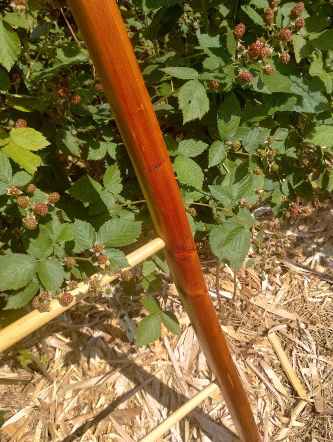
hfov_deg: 49.9
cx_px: 166
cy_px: 221
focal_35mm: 28
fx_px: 358
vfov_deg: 63.4
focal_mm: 4.27
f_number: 1.8
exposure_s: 1/586
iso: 100
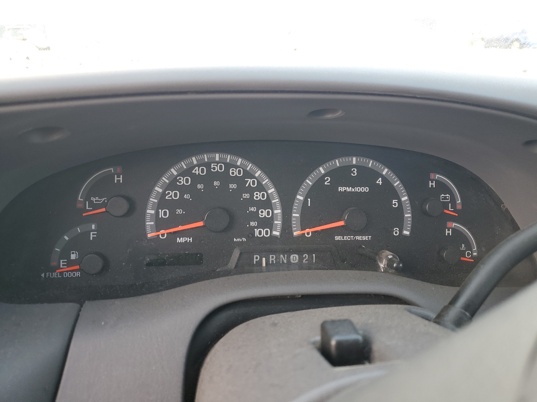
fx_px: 403
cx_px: 268
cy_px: 201
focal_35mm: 26
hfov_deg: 67.3
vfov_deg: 53.1
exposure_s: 1/120
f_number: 1.5
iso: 50
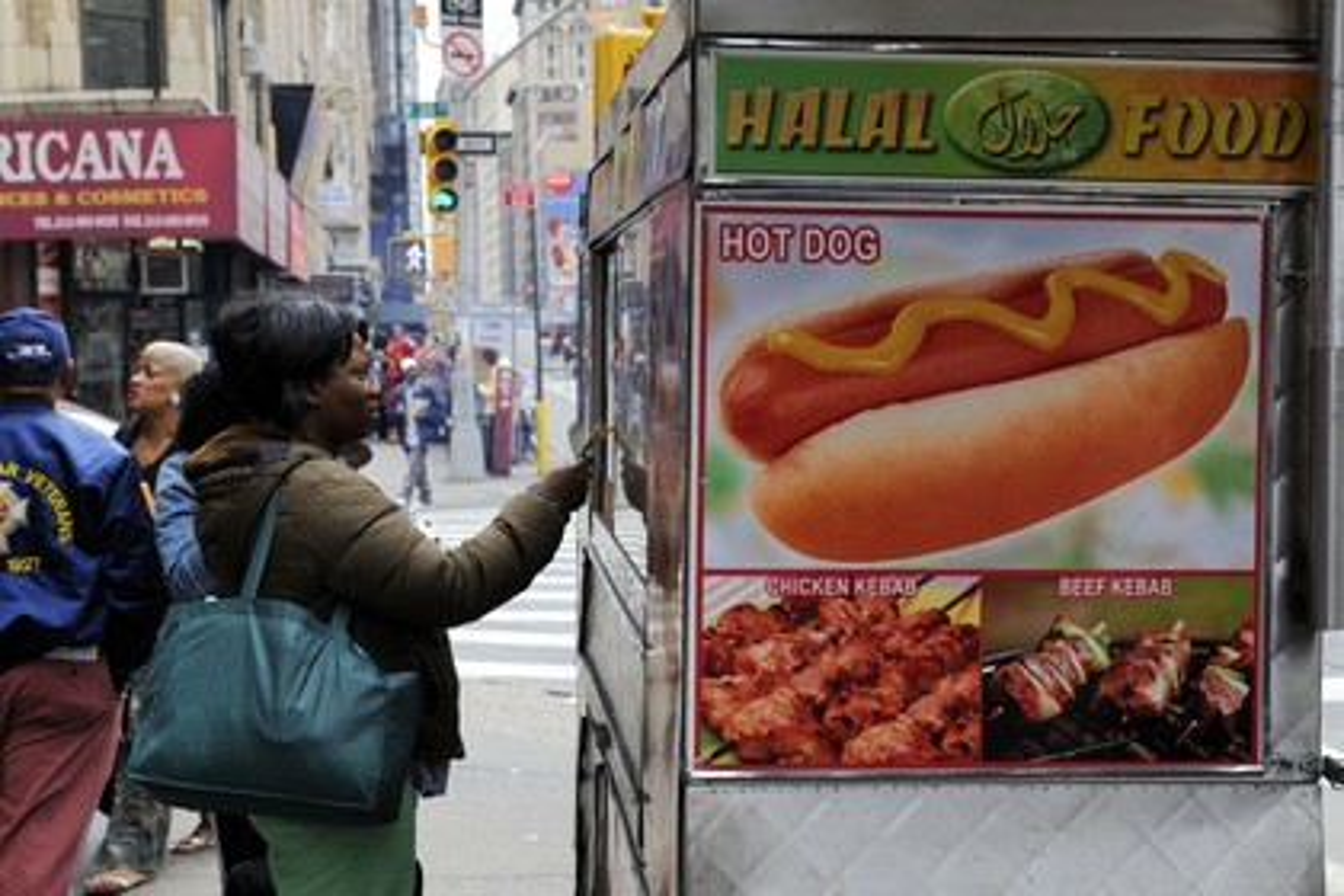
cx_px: 672
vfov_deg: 27.0
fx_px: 1867
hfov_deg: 39.6
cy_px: 448
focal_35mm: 50
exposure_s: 1/250
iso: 400
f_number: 7.1
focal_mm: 50
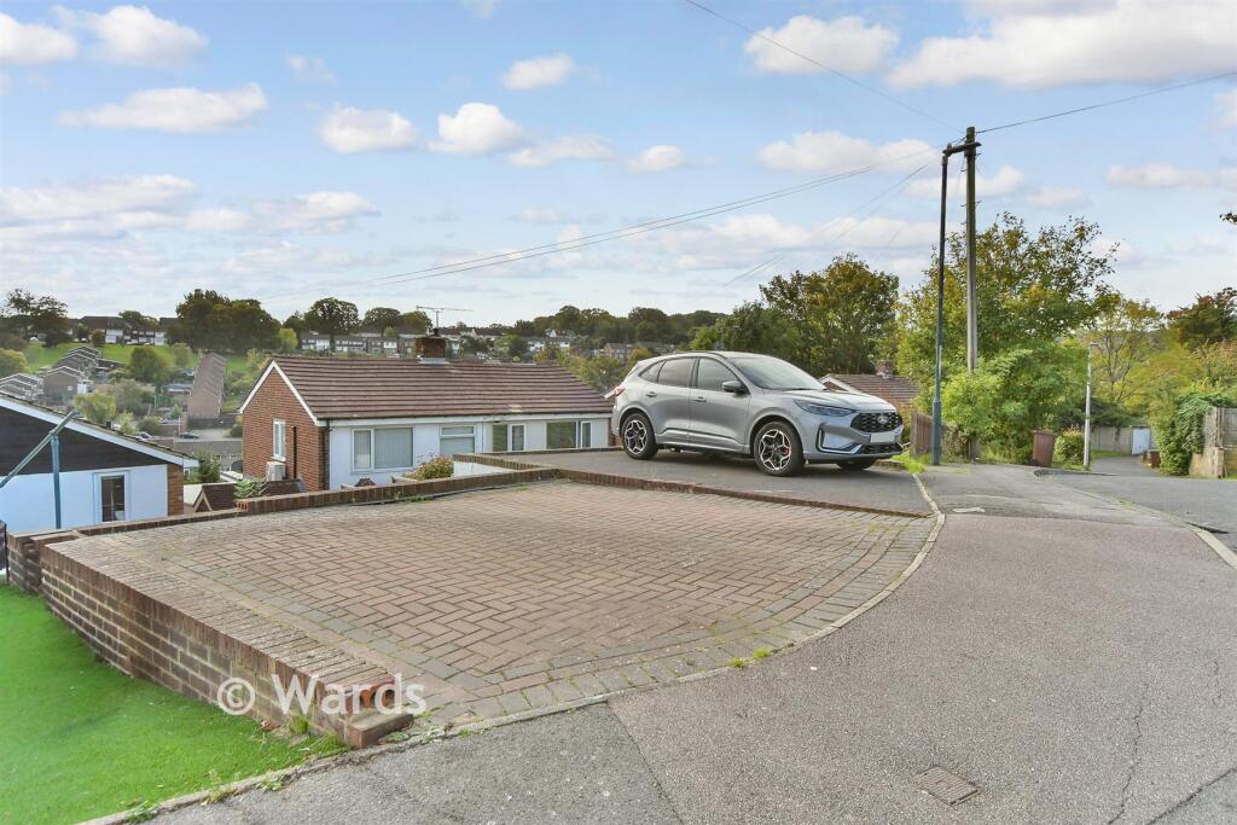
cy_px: 412
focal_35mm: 21
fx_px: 722
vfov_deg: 59.5
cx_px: 618
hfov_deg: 81.2
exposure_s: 1/400
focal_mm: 14
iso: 500
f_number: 10
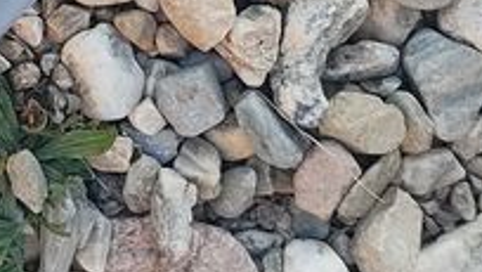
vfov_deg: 8.0
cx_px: -607
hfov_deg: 12.6
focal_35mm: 139
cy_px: -416
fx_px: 1777
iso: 142
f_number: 1.79
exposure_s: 1/50
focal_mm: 4.74
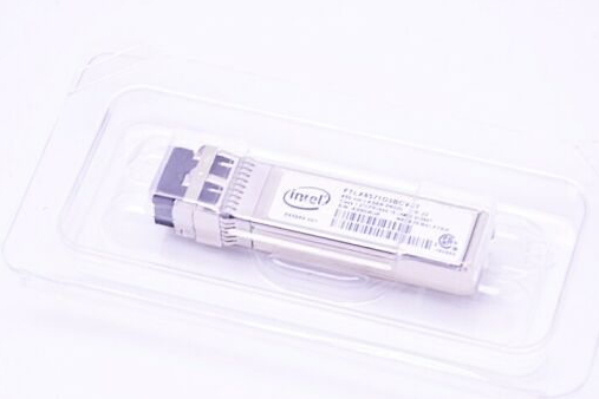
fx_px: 2496
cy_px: 262
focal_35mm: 150
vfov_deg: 9.1
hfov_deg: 13.7
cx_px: 319
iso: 400
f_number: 5.6
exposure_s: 1/160
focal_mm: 66
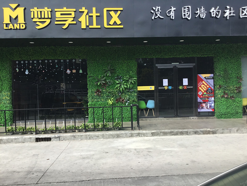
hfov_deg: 58.4
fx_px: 221
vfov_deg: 45.4
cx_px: 124
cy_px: 93
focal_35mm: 31
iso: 25
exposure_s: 1/590
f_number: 2.4
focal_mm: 3.3
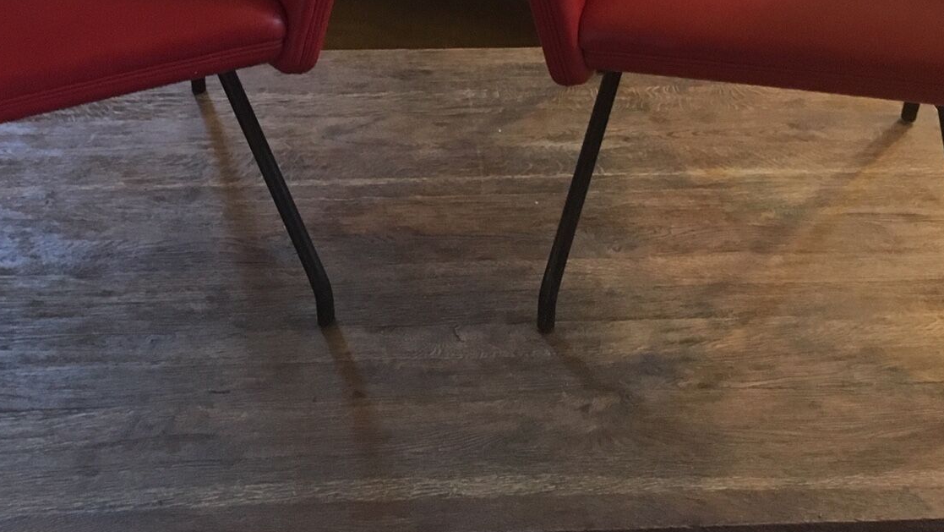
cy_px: -68
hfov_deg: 36.5
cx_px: 396
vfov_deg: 20.1
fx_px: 1427
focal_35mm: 57
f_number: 2.2
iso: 200
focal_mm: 4.15
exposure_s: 1/17
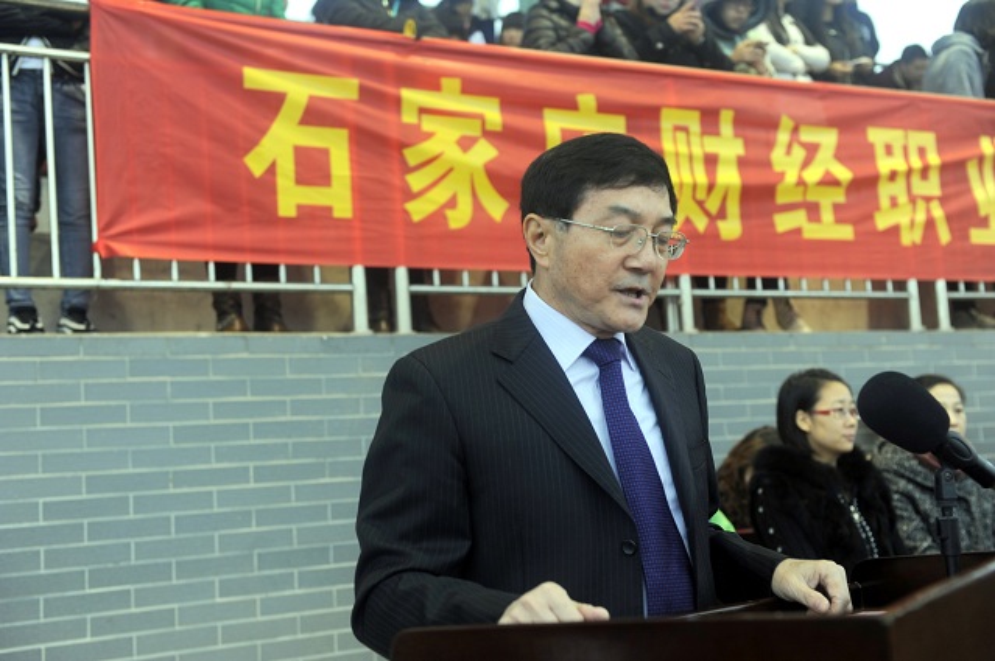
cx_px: 498
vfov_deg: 28.0
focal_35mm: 48
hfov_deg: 41.1
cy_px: 330
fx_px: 1326
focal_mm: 48
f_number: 3.5
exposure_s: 1/50
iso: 250
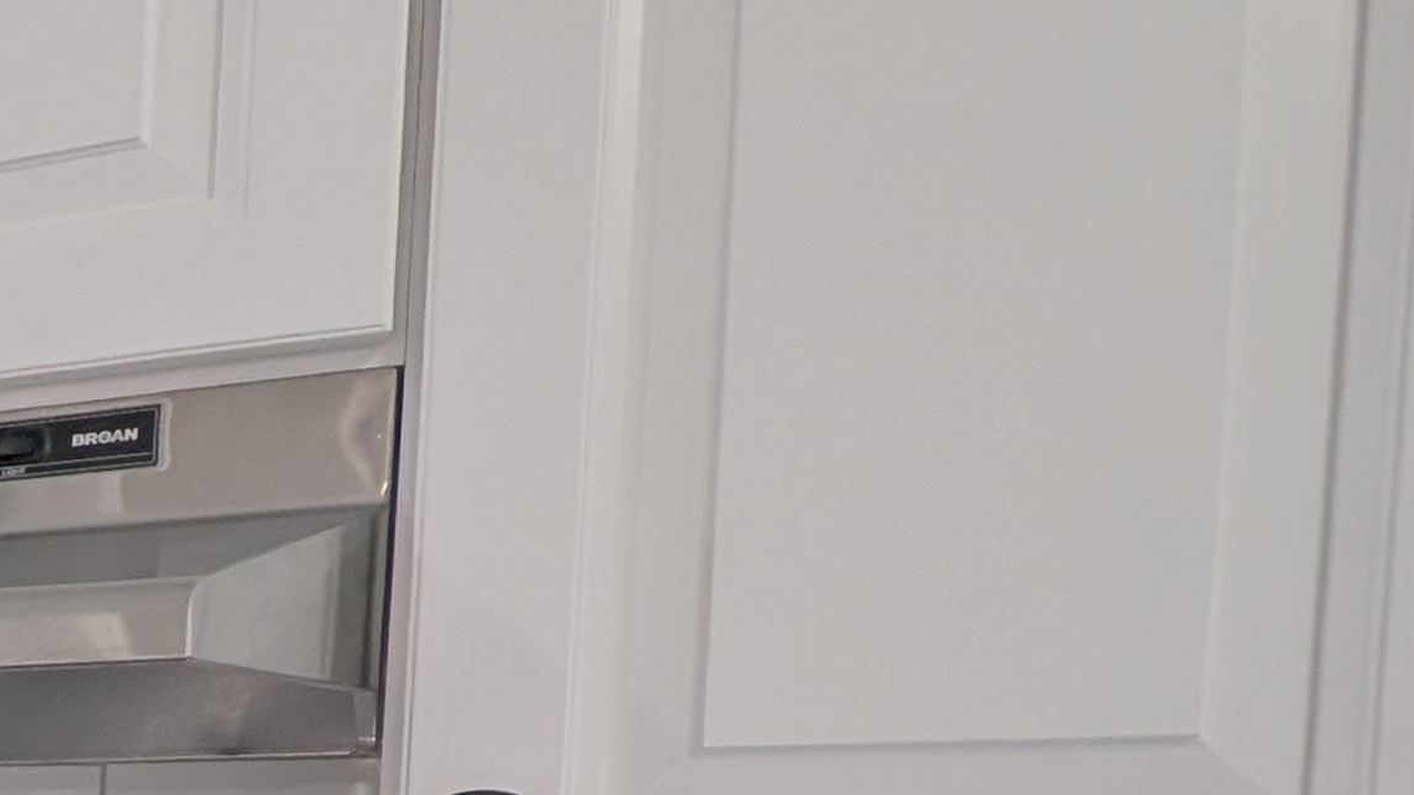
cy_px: 1015
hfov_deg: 25.8
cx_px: -888
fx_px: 1762
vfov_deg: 22.8
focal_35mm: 47
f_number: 1.95
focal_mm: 2.23
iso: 52
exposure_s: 1/120
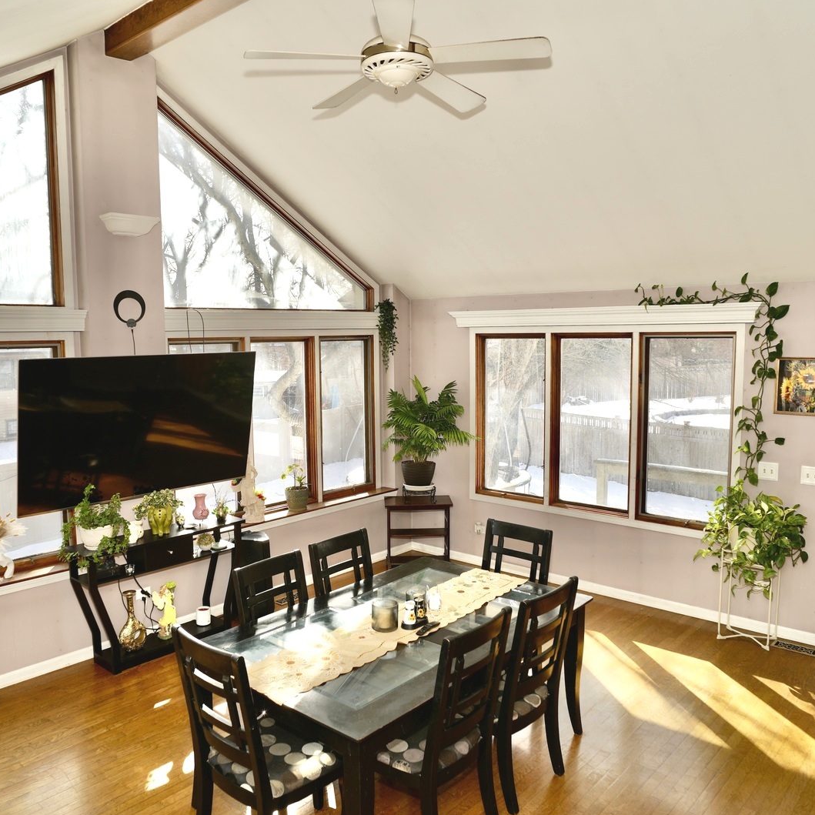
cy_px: 414
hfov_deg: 60.8
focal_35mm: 26
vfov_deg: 60.9
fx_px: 693
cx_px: 371
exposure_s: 1/125
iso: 100
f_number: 5.6
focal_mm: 20
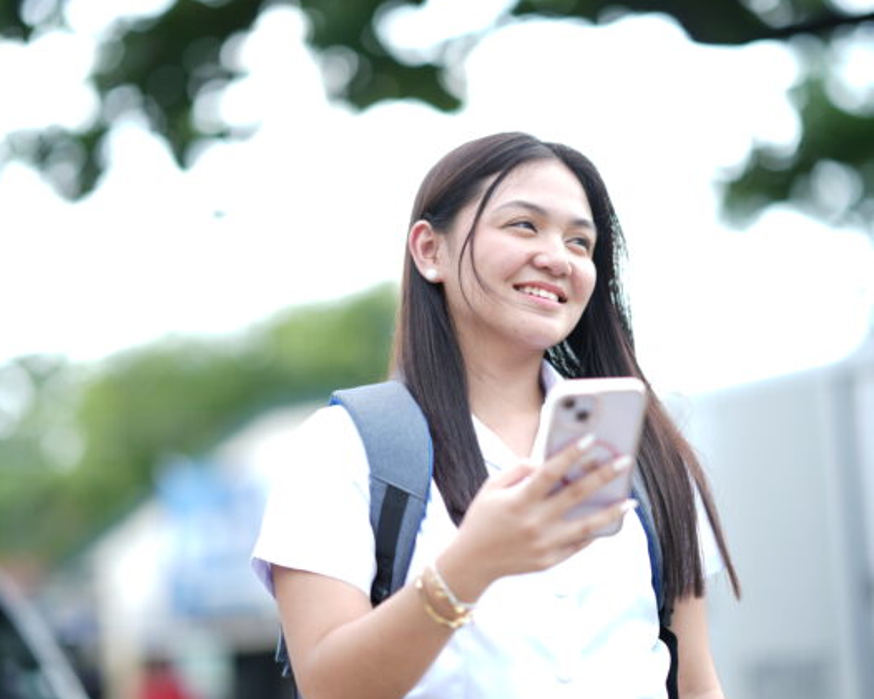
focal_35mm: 97
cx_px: 475
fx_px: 2510
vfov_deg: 15.9
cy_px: 353
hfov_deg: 19.8
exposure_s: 1/500
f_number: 1.4
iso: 50
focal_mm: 85
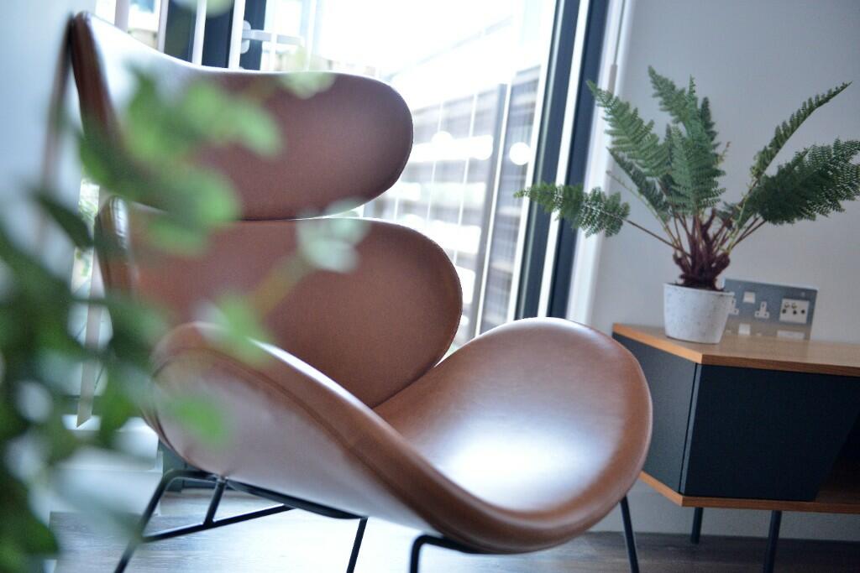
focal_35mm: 40
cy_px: 286
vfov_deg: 33.4
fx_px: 956
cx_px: 430
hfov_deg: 48.5
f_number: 2.8
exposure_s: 1/320
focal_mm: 40
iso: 2000
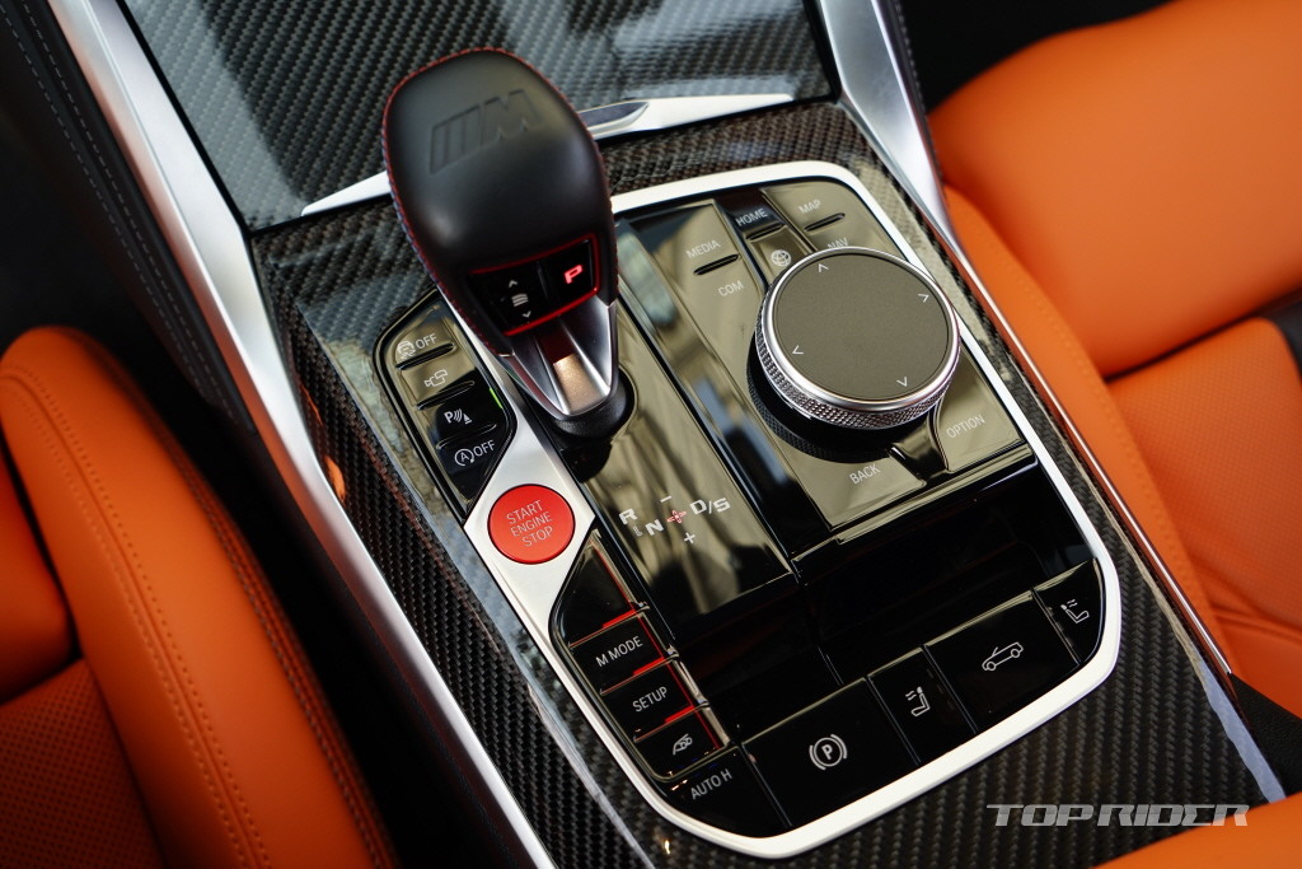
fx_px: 1302
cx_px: 651
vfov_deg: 36.9
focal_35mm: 36
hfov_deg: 53.1
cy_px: 434
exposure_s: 1/60
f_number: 4.5
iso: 100
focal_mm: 36
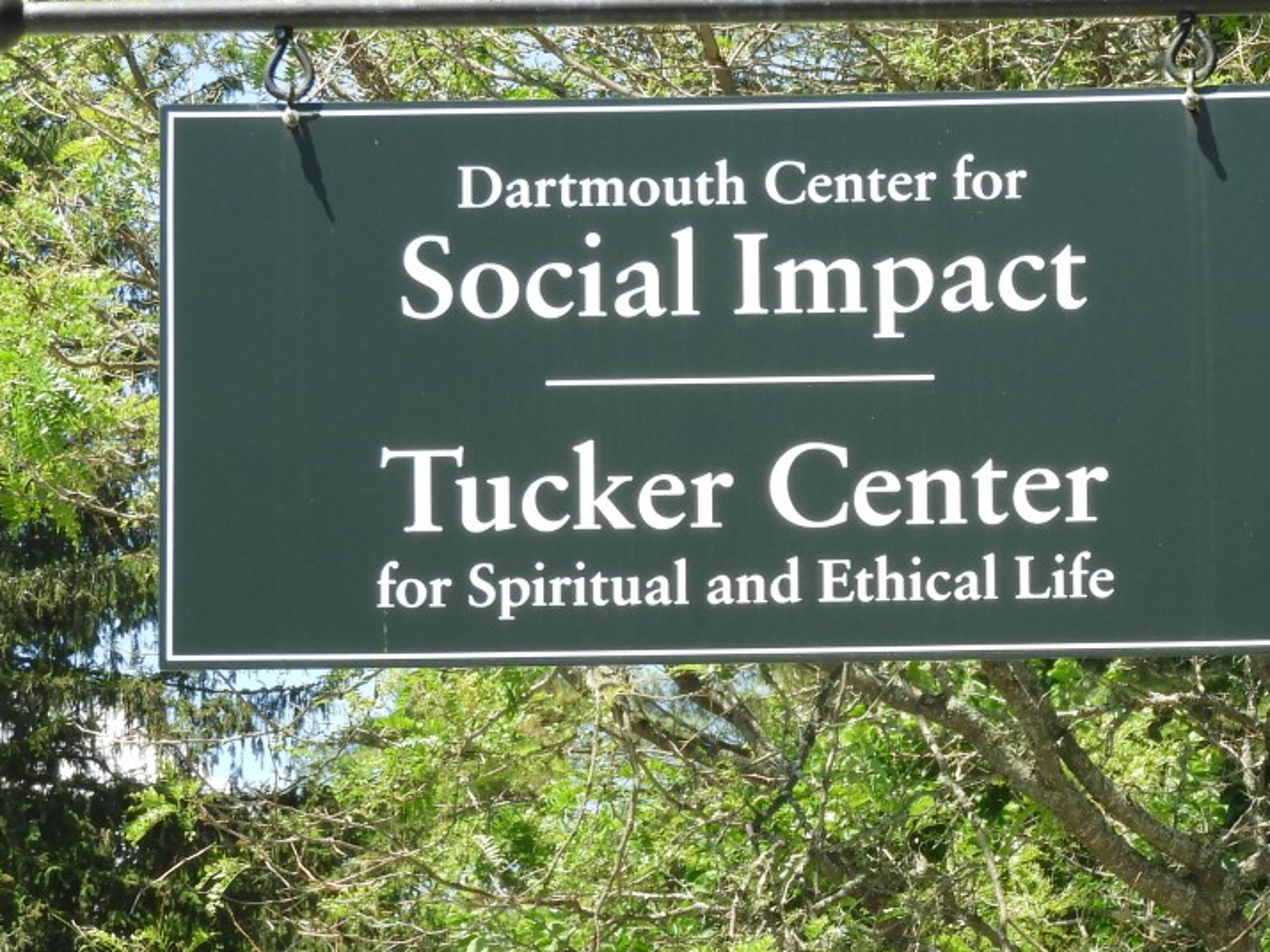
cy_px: 497
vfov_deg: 5.5
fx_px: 9978
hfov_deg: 7.3
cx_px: 899
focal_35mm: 272
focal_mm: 24.2
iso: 100
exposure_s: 1/200
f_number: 5
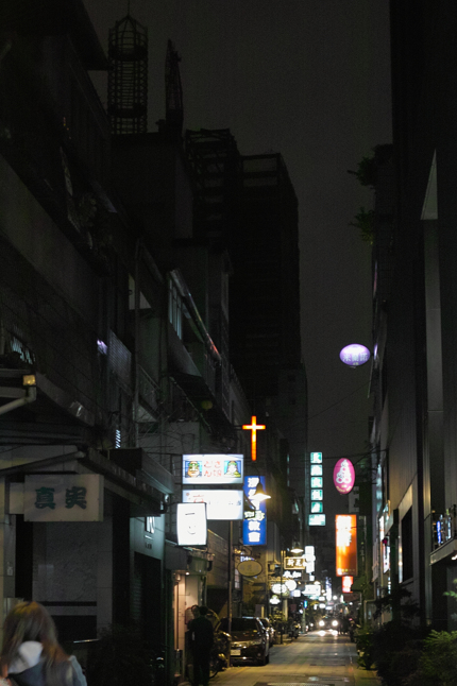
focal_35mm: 65
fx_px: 1239
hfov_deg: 20.9
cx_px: 180
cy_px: 488
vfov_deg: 30.6
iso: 400
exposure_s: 1/13
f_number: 2.8
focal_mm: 24.2
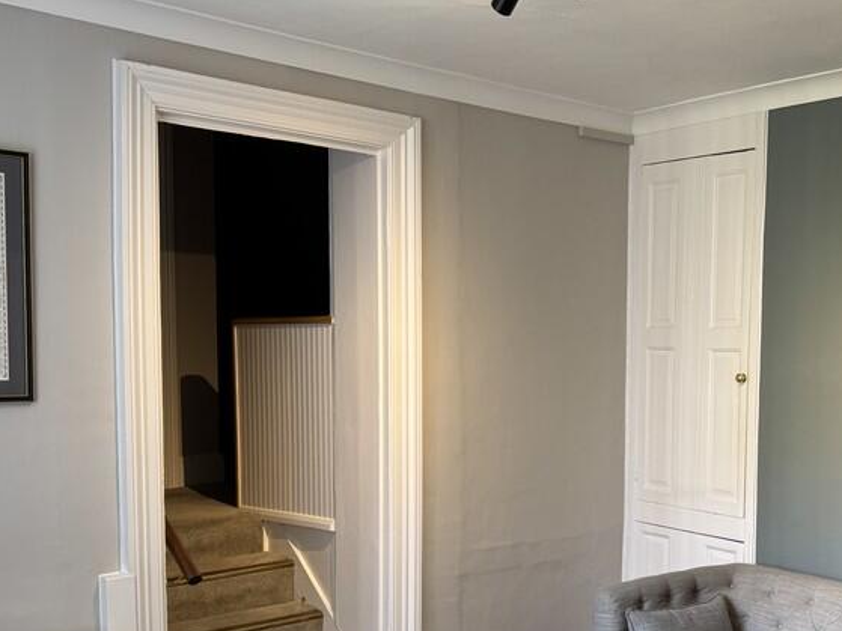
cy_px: 431
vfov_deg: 32.5
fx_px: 1070
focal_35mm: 44
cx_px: 622
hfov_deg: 41.8
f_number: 1.78
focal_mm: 6.76
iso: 200
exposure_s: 1/121
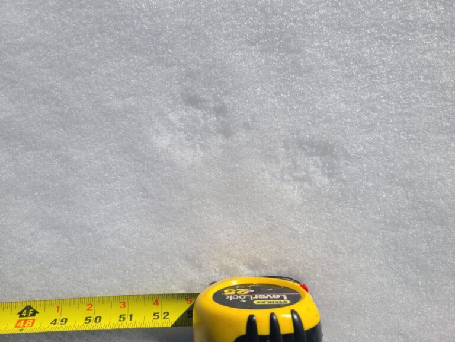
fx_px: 342
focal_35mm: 26
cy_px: 171
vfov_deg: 53.1
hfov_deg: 67.3
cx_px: 228
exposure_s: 1/4860
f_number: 1.8
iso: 40
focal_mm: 5.4
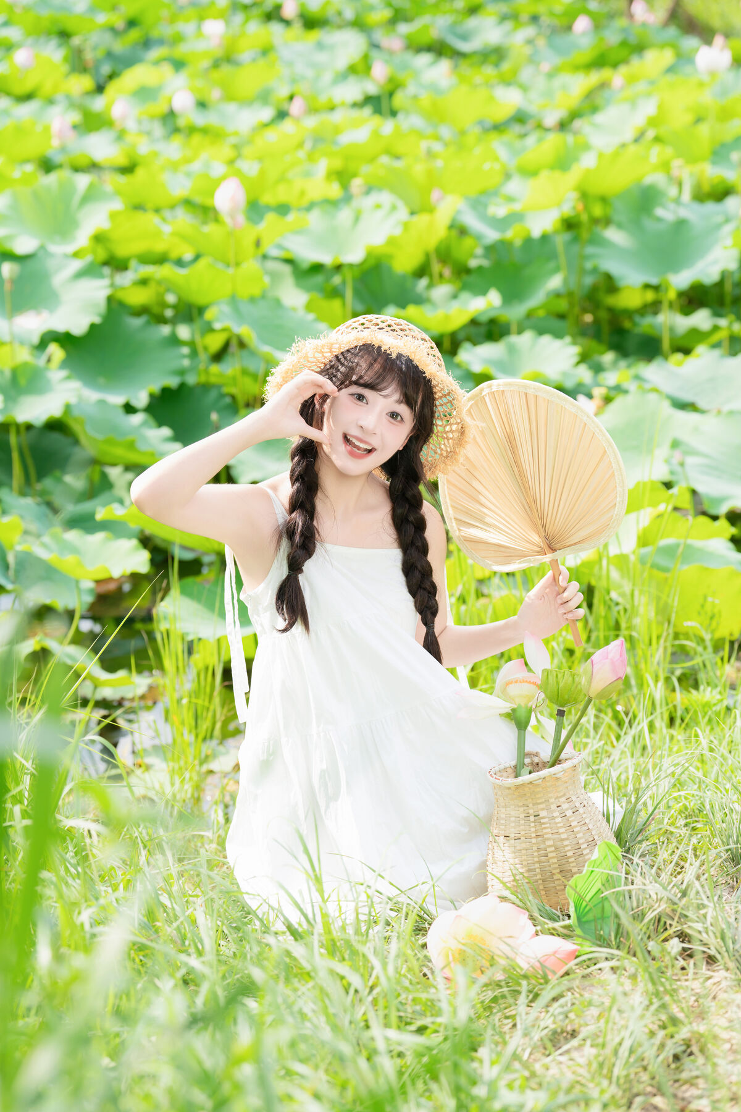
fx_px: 2377
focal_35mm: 77
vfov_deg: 26.3
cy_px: 556
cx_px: 370
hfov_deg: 17.7
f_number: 4
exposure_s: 1/400
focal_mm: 77
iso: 320
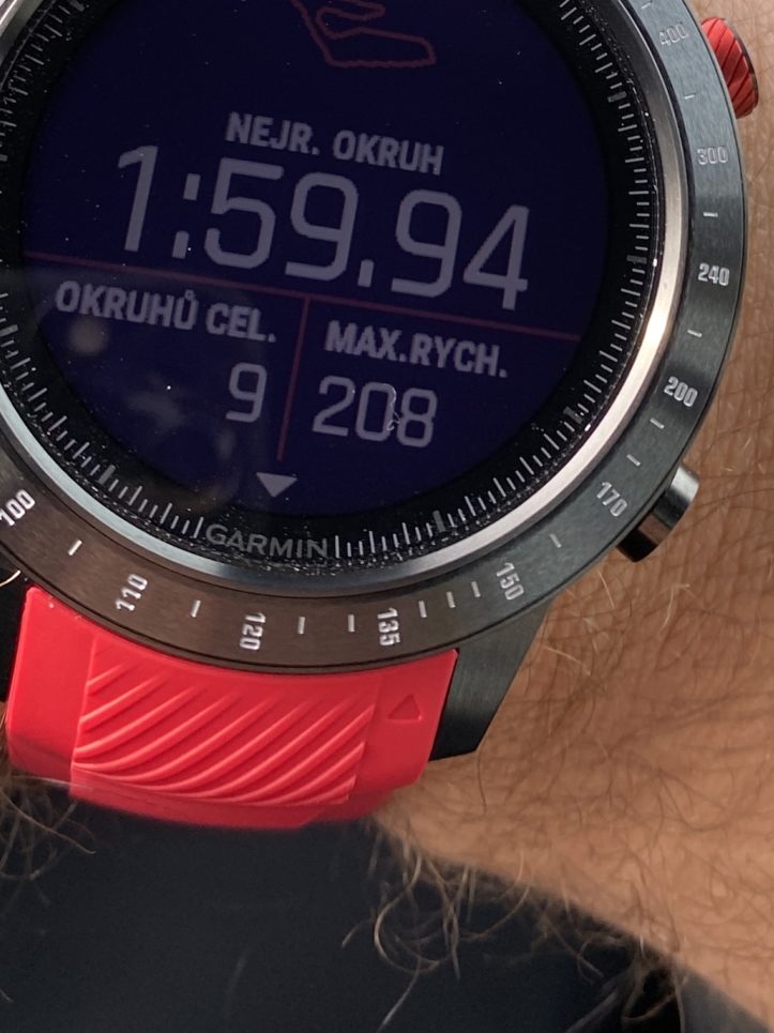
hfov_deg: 21.1
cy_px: -77
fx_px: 2058
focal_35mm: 69
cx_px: 565
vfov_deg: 26.2
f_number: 1.8
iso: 40
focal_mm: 4.25
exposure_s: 1/122
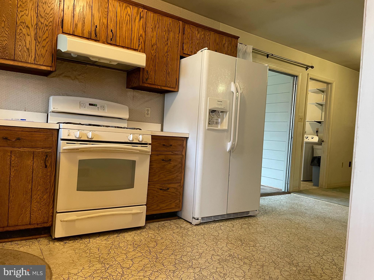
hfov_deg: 67.3
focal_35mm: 26
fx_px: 281
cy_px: 140
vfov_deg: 53.1
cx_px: 187
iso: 250
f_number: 1.6
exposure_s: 1/60
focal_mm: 4.2
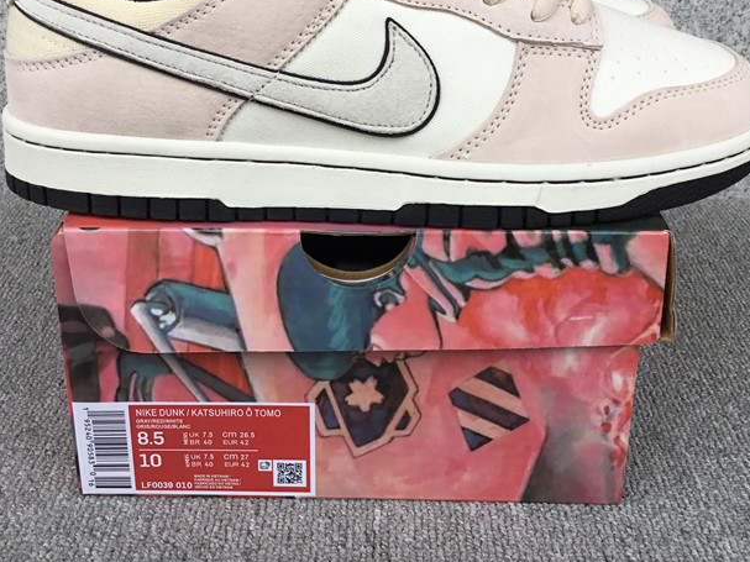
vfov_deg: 31.1
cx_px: 376
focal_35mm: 46
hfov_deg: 41.2
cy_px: 161
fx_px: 996
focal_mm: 3.3
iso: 25
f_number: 2.4
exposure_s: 1/347
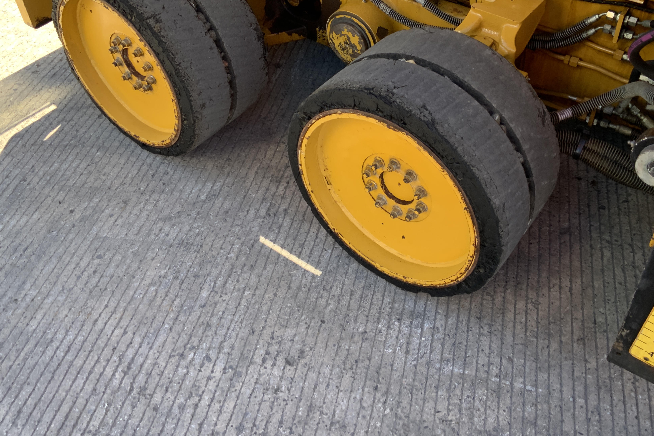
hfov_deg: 51.8
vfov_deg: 35.6
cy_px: 152
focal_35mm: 37
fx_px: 672
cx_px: 359
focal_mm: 3
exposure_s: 1/122
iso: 16
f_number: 1.8
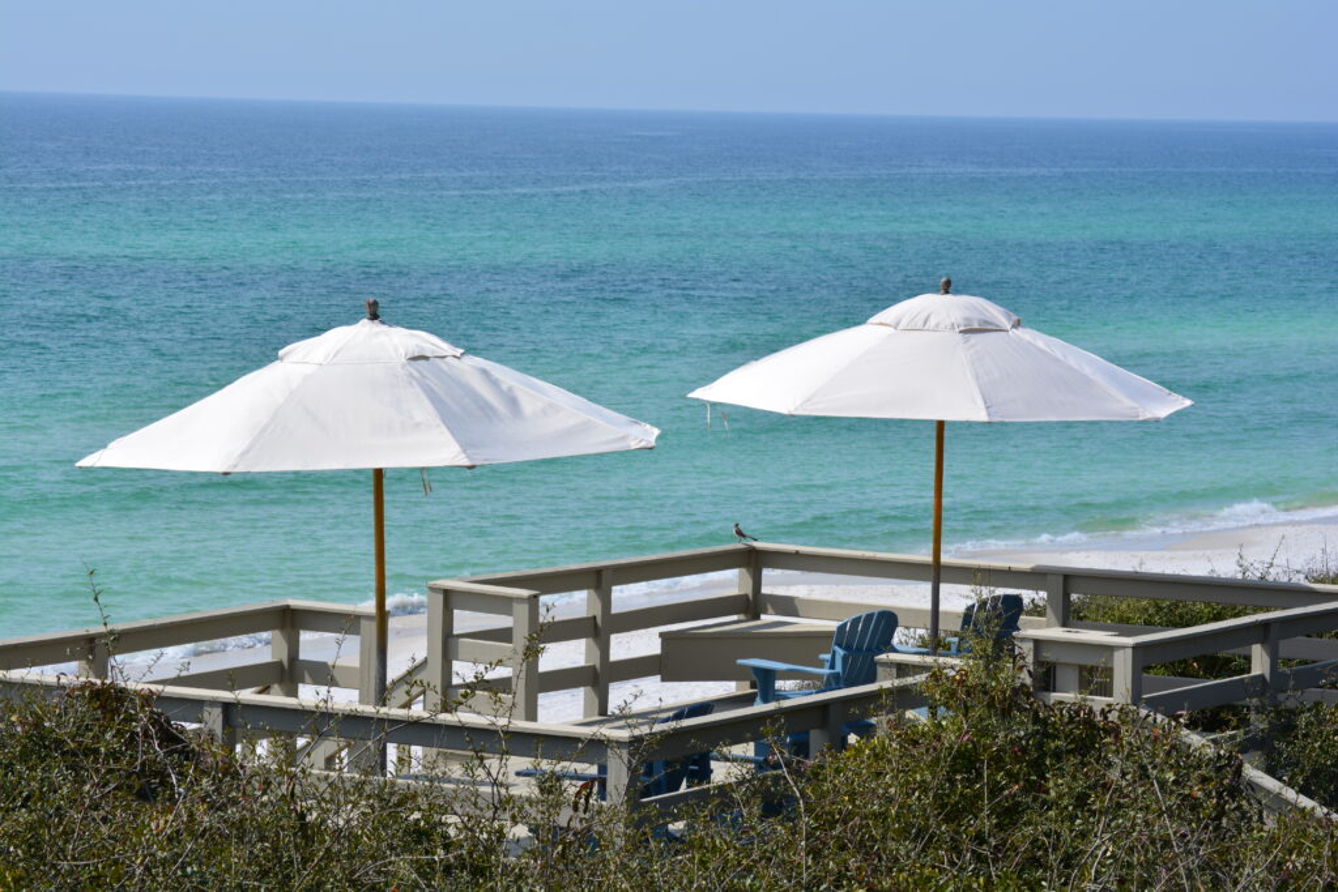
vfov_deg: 11.1
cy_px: 446
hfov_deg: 16.7
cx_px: 669
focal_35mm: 123
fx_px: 4572
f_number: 13
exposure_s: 1/250
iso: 100
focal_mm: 82
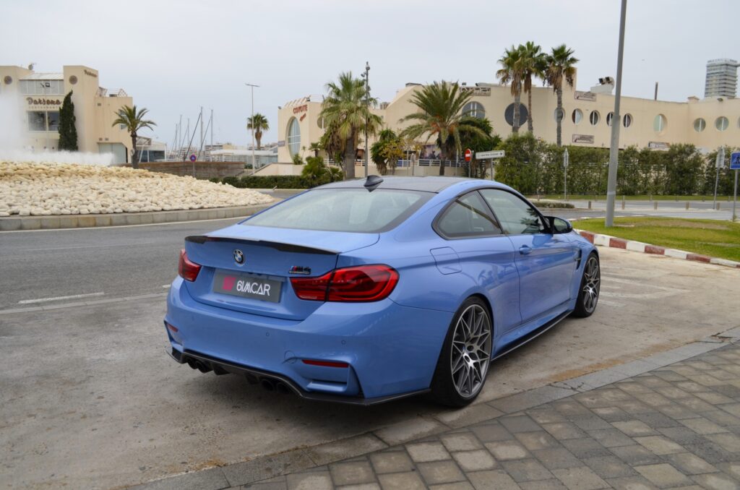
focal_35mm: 27
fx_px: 554
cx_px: 370
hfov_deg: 67.5
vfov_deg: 47.7
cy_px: 245
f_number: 5.6
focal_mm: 18
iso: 200
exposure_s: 1/250
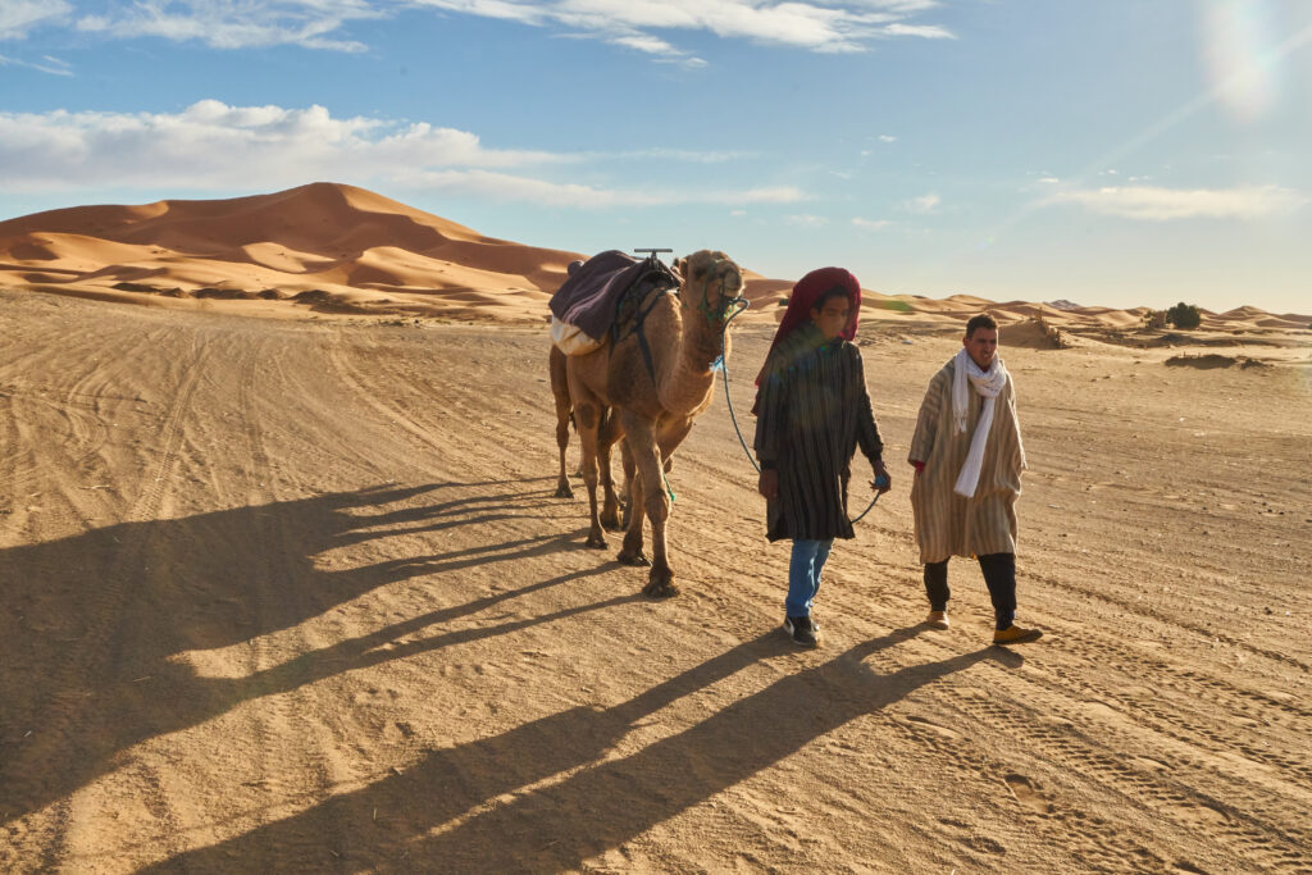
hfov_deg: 53.1
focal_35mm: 36
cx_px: 656
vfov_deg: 36.9
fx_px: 1312
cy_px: 438
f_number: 22
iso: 500
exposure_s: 1/250
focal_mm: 24
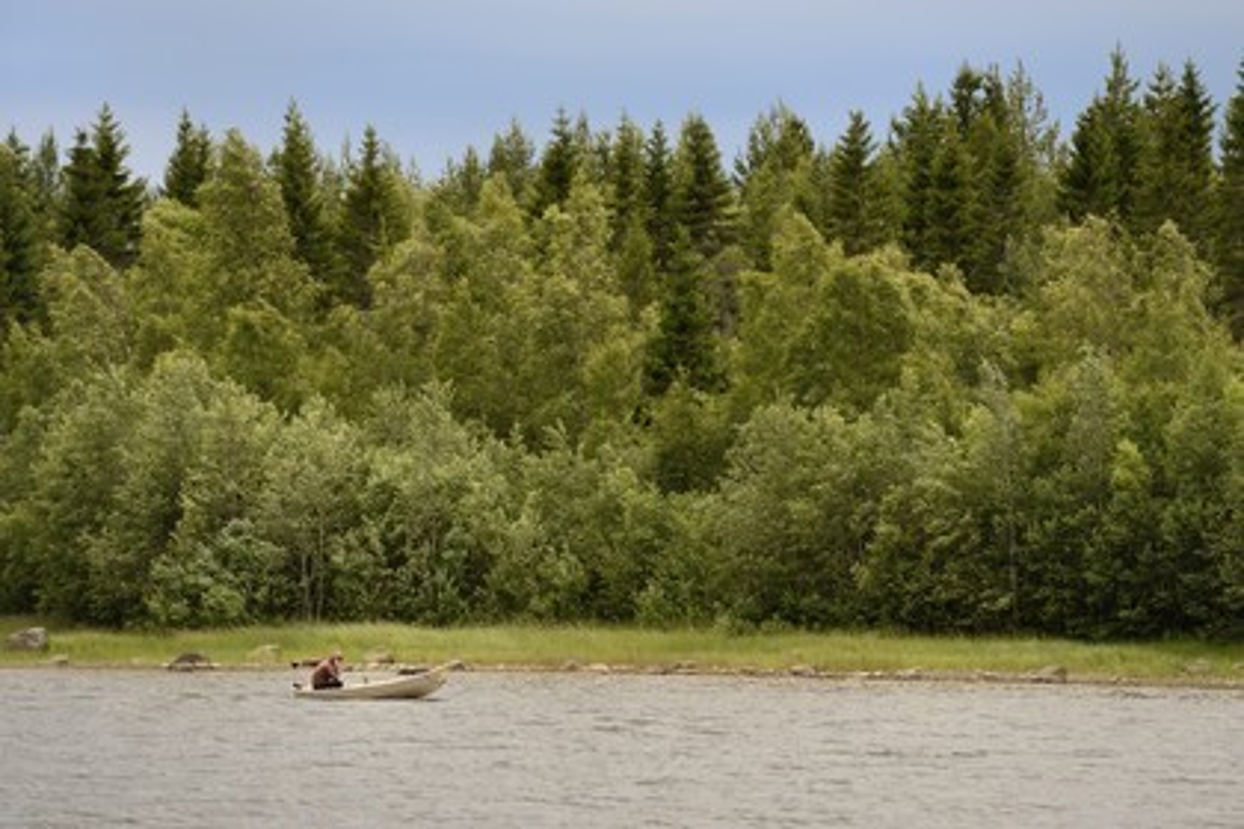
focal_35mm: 200
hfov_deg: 10.3
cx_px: 622
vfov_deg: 6.9
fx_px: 6911
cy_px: 414
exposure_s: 1/200
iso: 400
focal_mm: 200
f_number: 5
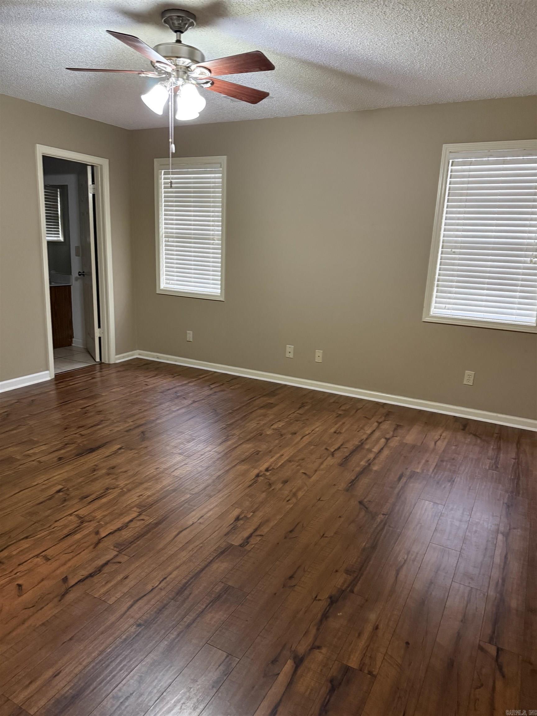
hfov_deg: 56.8
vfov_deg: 71.6
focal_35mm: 24
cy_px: 358
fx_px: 496
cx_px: 268
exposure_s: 1/40
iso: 800
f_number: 1.78
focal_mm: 6.76
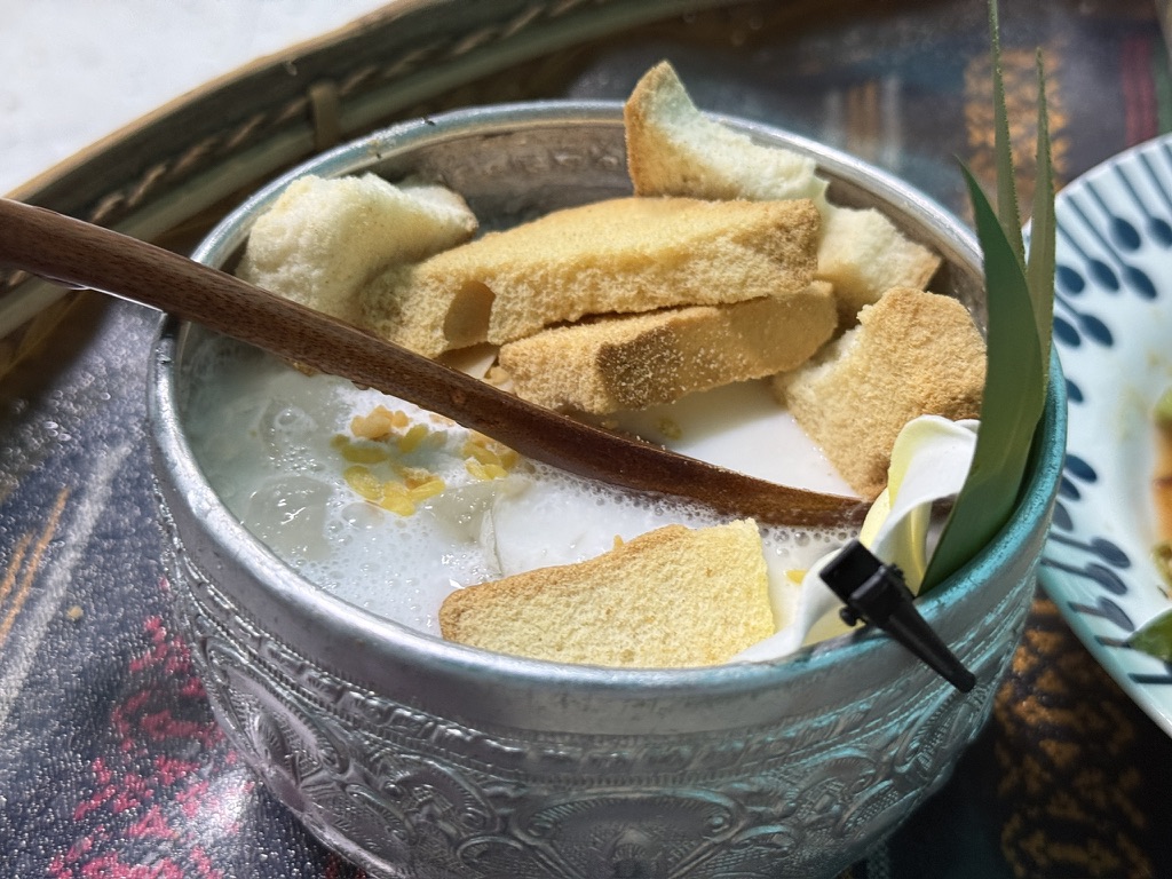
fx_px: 1625
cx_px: 586
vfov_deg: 30.3
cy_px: 440
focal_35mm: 48
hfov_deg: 39.7
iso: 200
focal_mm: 6.76
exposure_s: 1/50
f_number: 1.78
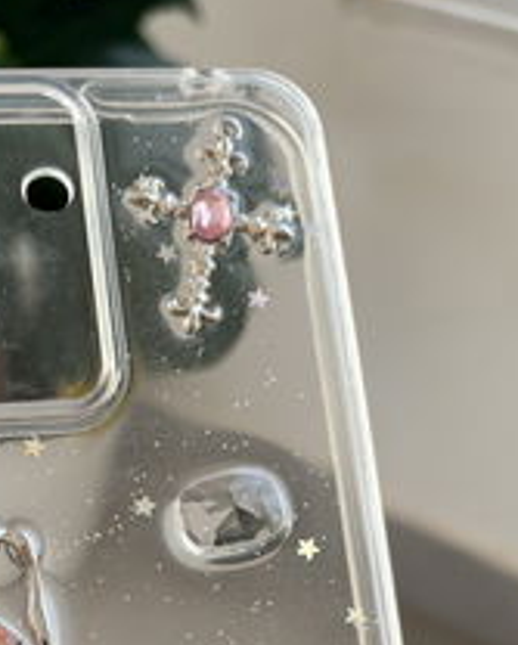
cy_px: 712
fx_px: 1243
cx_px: 130
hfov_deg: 23.3
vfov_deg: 26.7
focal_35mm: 65
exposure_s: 1/122
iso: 50
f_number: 1.6
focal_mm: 5.96
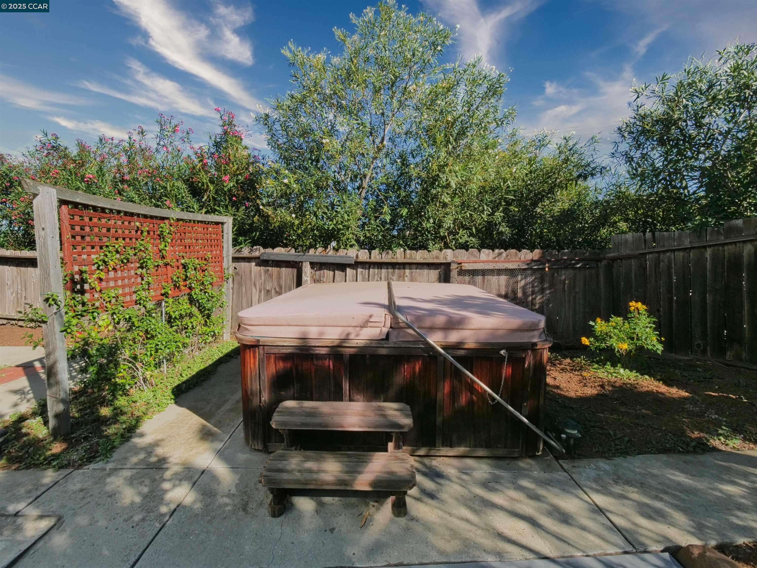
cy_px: 284
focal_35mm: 14
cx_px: 378
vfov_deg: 85.7
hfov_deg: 102.1
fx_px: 306
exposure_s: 1/200
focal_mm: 7
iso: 320
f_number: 16
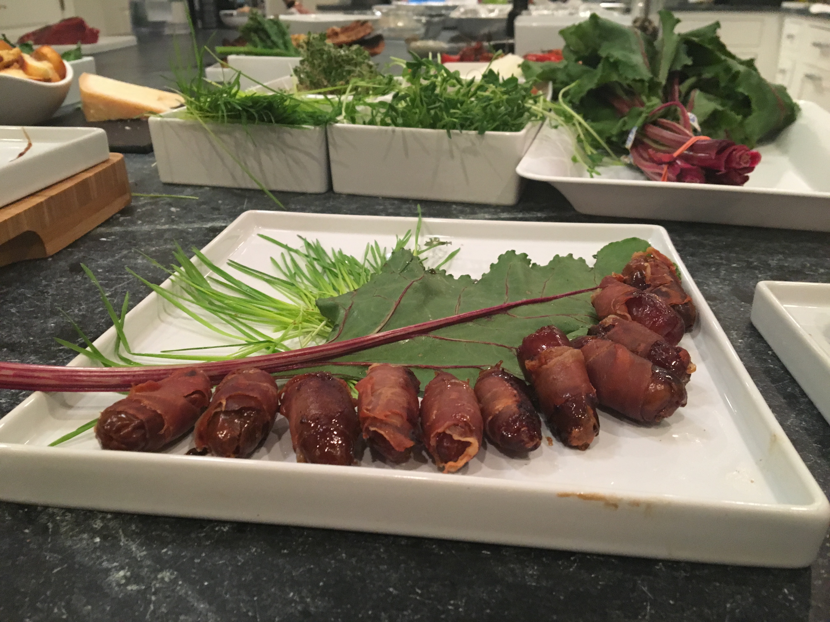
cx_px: 415
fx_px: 695
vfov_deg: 48.2
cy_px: 311
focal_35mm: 29
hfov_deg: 61.7
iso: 200
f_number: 2.2
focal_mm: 4.15
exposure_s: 1/30
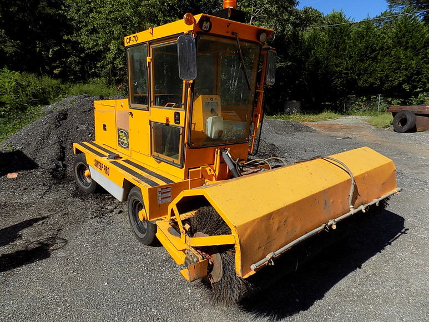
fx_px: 285
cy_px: 161
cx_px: 214
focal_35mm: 23
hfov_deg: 73.9
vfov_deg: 58.9
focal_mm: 4
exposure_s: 1/1250
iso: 80
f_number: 3.1
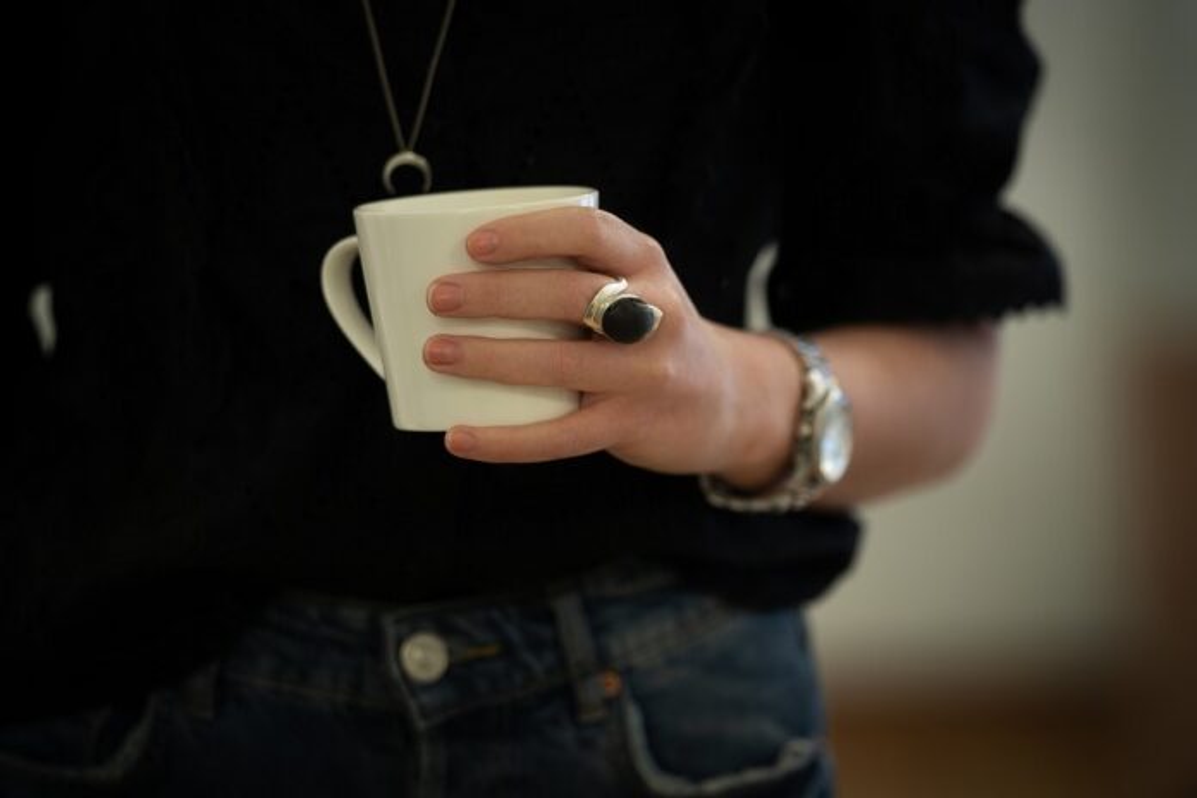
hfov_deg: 10.2
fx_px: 6716
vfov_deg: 6.8
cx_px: 598
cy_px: 399
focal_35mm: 202
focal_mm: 135
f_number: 1.8
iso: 160
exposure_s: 1/50
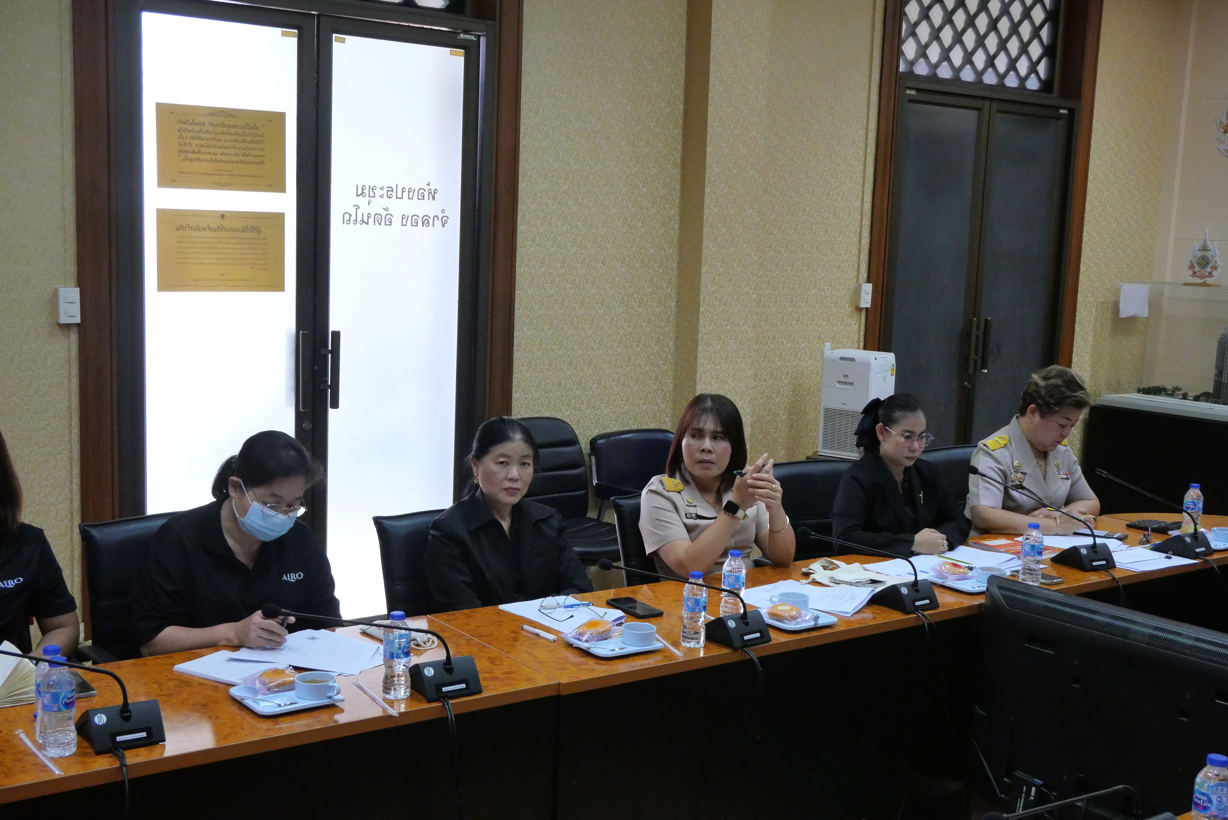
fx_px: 1399
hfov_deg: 47.4
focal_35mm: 41
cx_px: 614
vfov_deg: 32.7
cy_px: 410
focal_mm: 20
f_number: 6.3
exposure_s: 1/60
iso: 3200
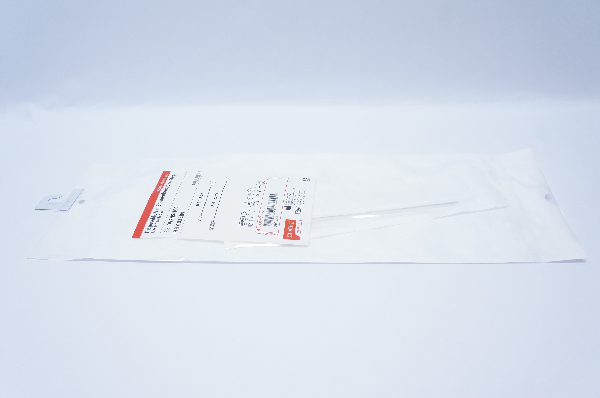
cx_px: 300
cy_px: 199
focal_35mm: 30
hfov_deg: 62.0
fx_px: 499
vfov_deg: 43.5
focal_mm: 20
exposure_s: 1/60
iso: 800
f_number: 6.3
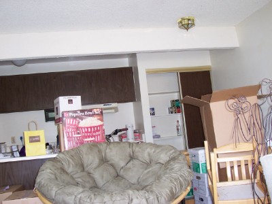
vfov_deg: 38.7
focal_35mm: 37
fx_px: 291
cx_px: 136
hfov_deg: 50.1
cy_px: 102
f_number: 2.8
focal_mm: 5.6
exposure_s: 1/60
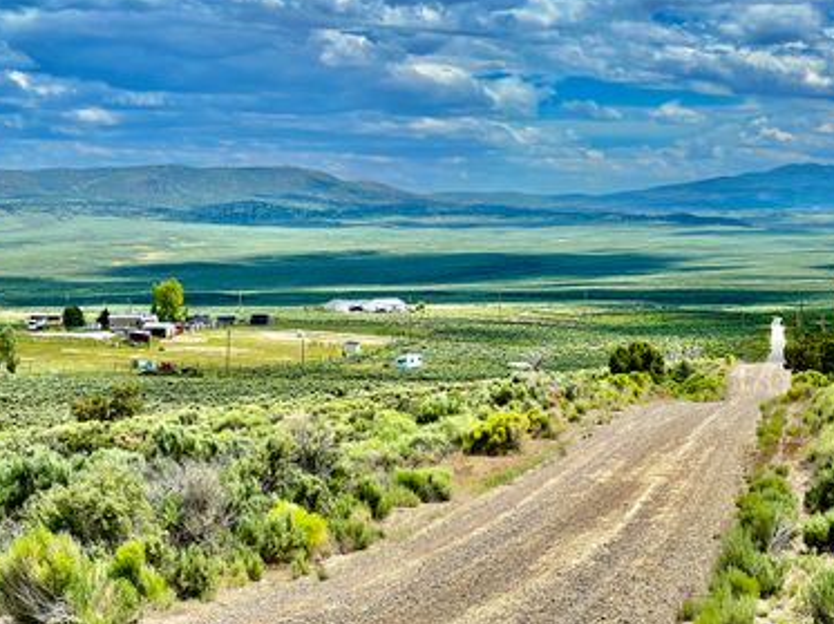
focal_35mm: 89
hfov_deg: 22.0
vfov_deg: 16.6
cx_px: 415
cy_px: 274
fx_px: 2142
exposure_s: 1/1531
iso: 32
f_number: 2.8
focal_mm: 9
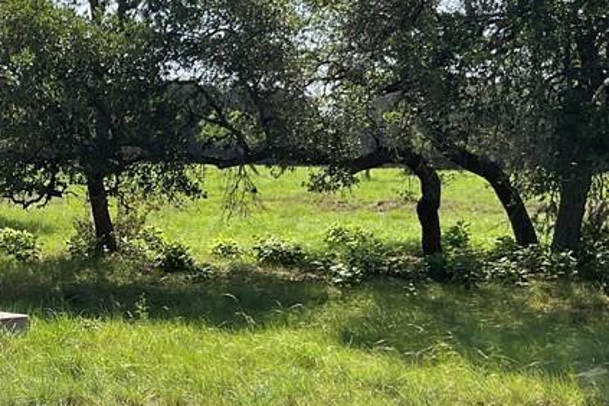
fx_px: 1235
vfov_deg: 18.7
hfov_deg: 27.0
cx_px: 96
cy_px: 204
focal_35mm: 73
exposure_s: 1/1098
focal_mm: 3
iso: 16
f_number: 1.8
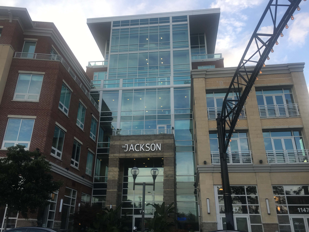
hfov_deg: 61.7
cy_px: 116
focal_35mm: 29
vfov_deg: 48.2
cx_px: 154
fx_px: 259
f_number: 2.2
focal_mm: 4.15
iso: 25
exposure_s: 1/124
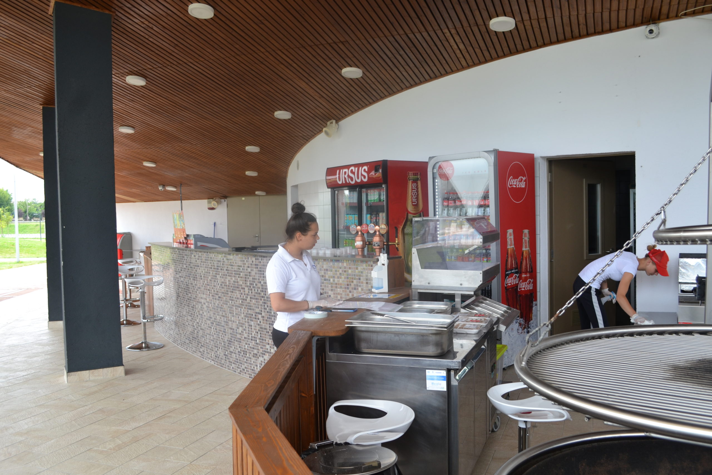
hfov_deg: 57.2
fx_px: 653
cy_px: 238
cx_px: 356
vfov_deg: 40.0
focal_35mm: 33
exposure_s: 1/125
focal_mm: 22
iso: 200
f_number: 5.6
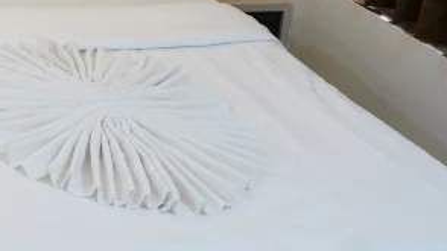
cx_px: -292
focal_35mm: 78
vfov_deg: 13.9
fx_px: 922
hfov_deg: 21.1
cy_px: -186
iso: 2500
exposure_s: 1/160
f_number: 4.5
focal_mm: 18.2
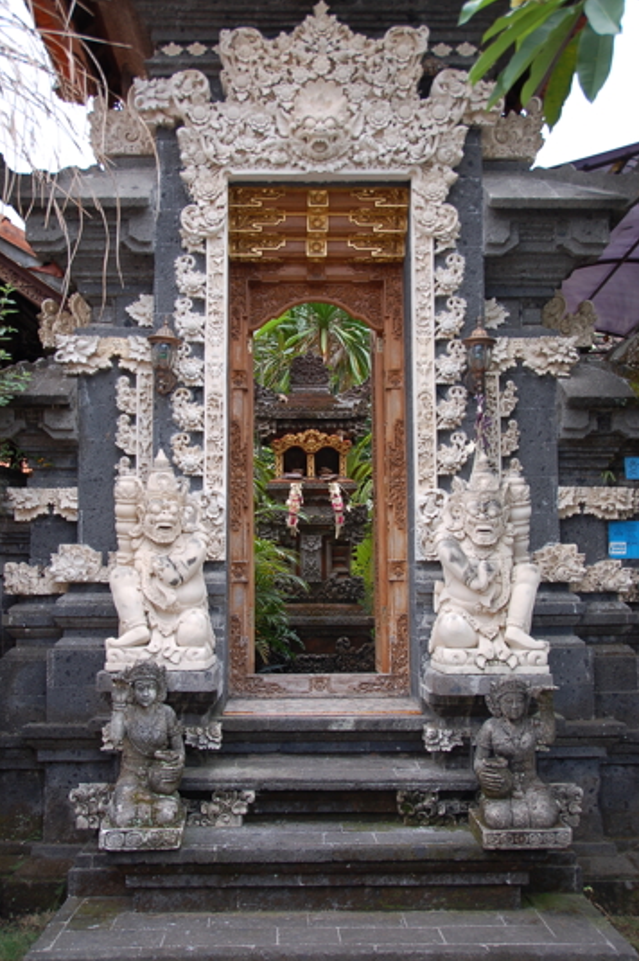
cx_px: 312
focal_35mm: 37
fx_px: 986
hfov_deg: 35.9
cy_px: 481
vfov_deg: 51.9
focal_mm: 24
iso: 200
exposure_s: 1/60
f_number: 4
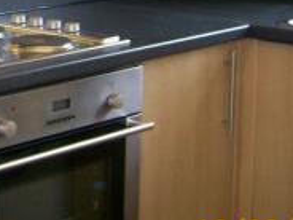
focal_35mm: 111
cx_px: -53
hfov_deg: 17.0
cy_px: -31
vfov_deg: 13.1
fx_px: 940
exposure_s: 1/64
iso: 200
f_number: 2.8
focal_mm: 5.8
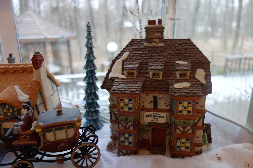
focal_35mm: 28
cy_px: 84
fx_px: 197
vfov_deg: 46.4
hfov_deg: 65.5
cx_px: 126
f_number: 1.8
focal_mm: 10.4
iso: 125
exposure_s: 1/40
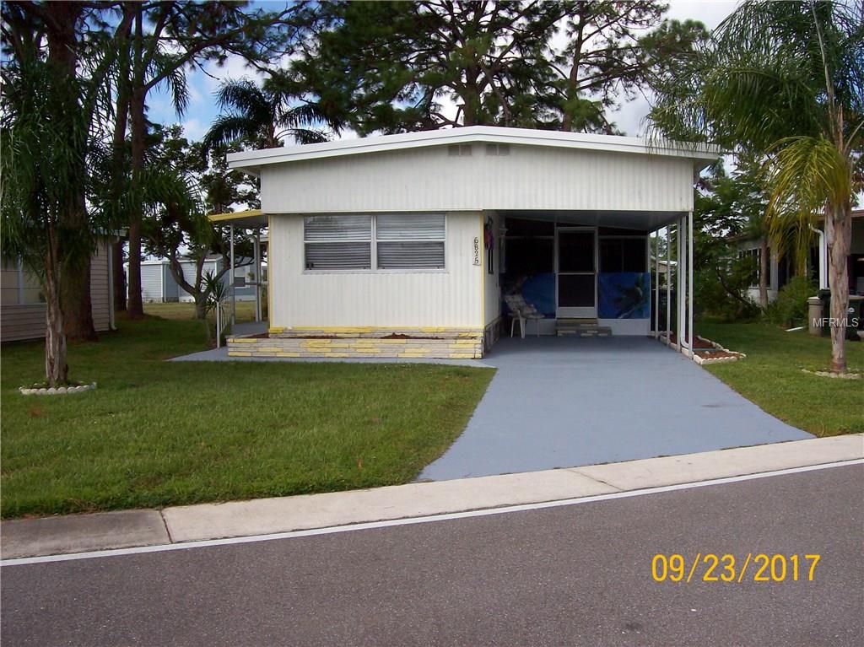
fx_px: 898
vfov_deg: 39.6
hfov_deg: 51.4
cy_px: 324
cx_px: 432
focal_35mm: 36
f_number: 4.8
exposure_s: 1/598
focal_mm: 6
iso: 80
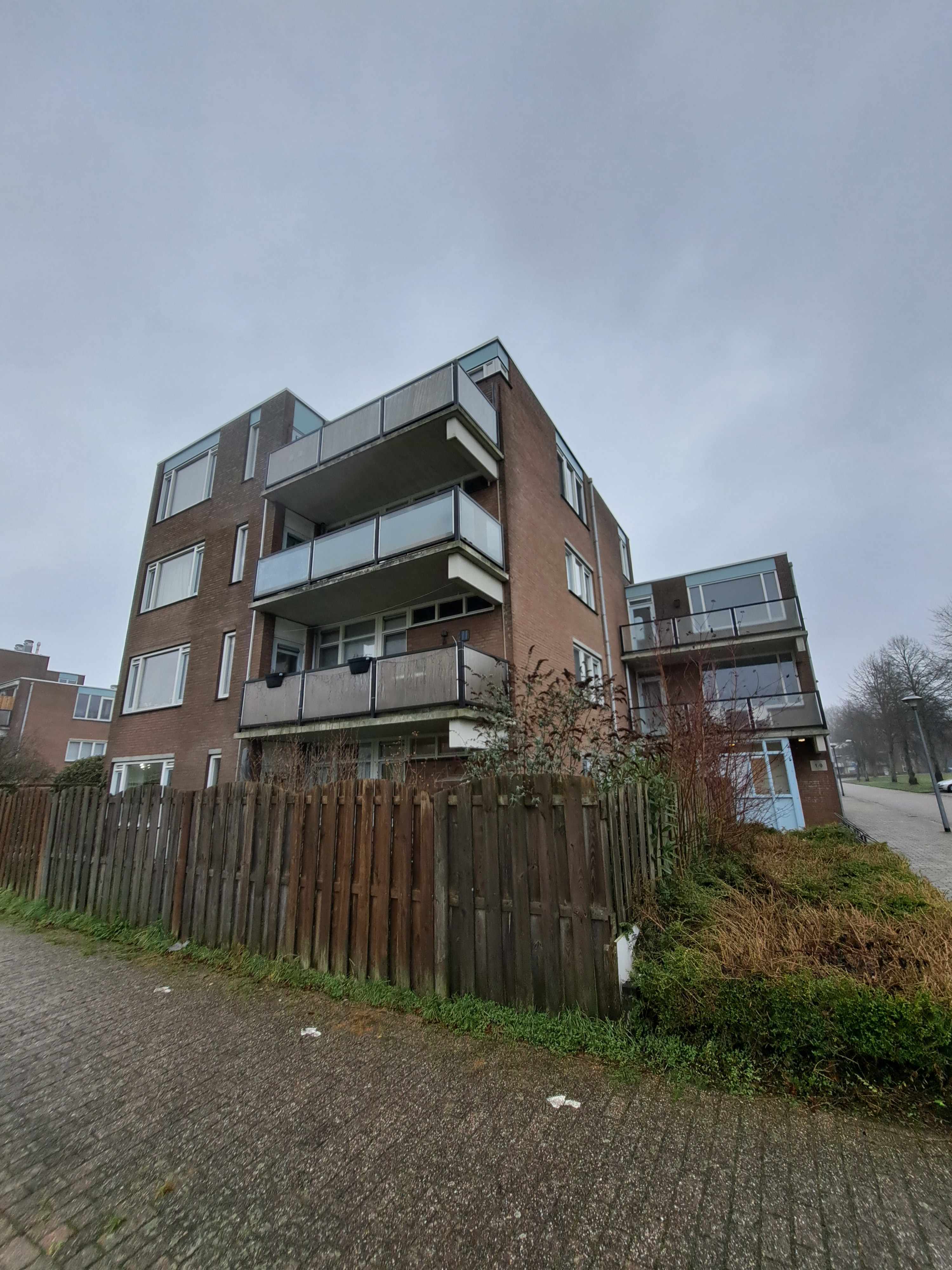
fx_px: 477
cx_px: 476
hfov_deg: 89.9
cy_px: 635
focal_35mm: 13
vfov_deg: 106.2
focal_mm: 1.74
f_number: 2.2
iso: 50
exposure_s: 1/100
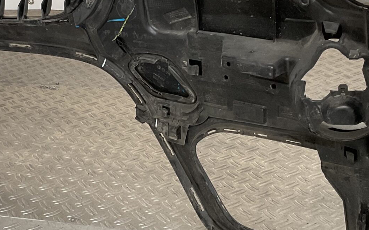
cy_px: 114
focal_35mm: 75
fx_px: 754
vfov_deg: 17.4
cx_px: 120
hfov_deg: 27.3
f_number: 1.8
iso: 64
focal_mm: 3
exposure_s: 1/60
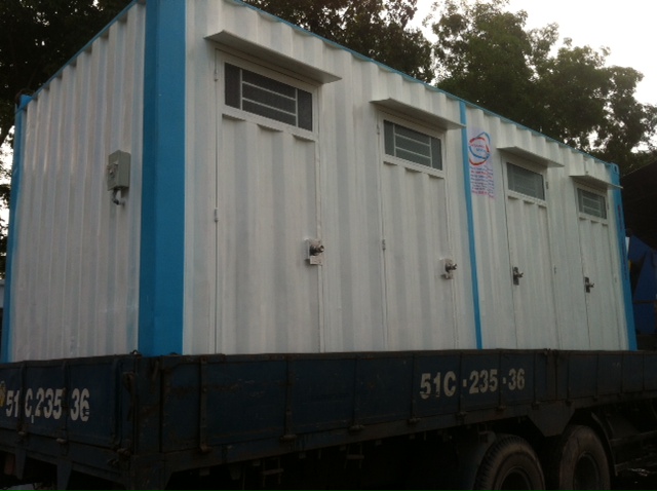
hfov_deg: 52.7
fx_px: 663
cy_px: 246
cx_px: 328
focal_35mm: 35
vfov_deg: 40.6
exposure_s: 1/1005
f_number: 2.8
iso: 80
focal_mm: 3.85
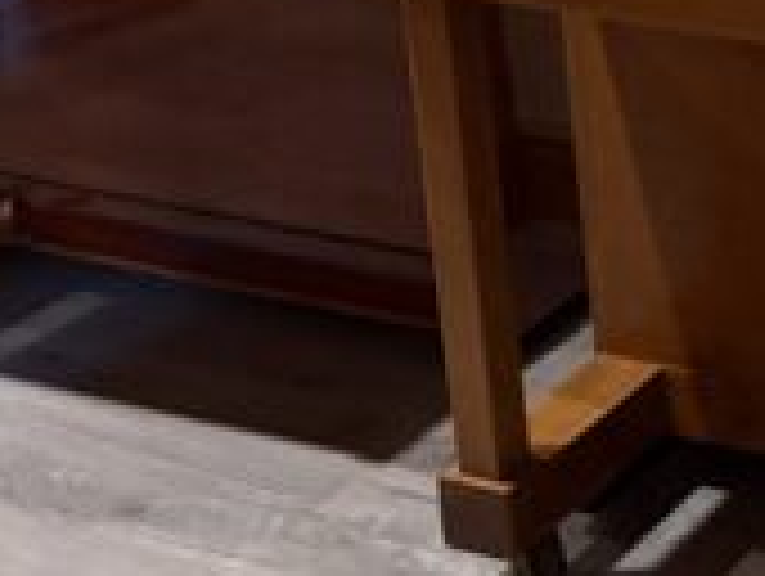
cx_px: 1397
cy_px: -115
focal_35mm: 100
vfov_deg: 14.4
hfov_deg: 16.3
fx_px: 2213
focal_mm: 5.96
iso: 400
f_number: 1.6
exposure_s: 1/50
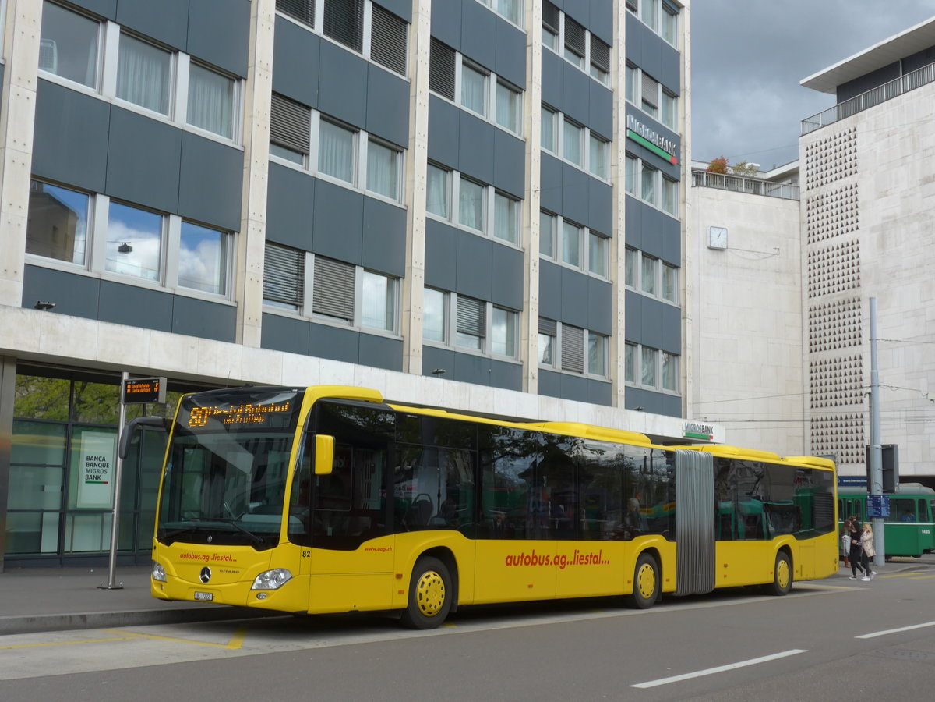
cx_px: 468
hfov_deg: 42.9
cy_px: 351
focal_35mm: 44
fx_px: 1188
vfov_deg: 32.9
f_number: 2.8
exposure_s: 1/400
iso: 80
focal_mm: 9
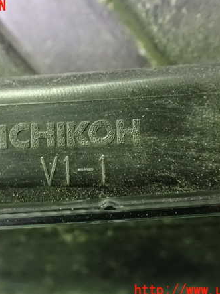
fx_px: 348
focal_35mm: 41
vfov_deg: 45.8
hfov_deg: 35.0
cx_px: 85
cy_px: 149
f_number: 2.3
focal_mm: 5.4
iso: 1600
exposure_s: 1/30
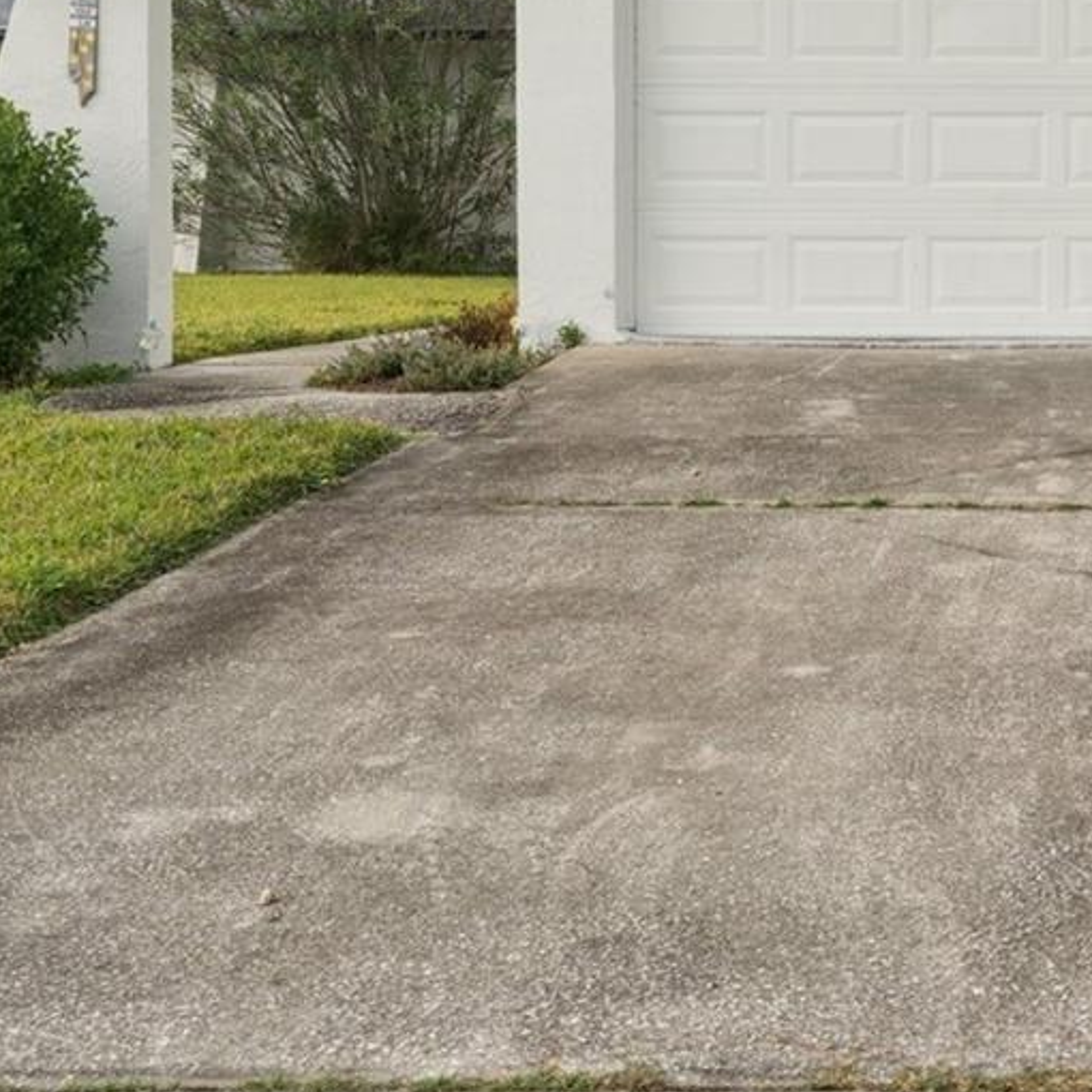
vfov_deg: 26.5
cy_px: 257
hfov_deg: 24.6
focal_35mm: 64
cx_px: 1280
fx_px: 2284
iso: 400
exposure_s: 1/200
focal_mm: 24
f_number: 10
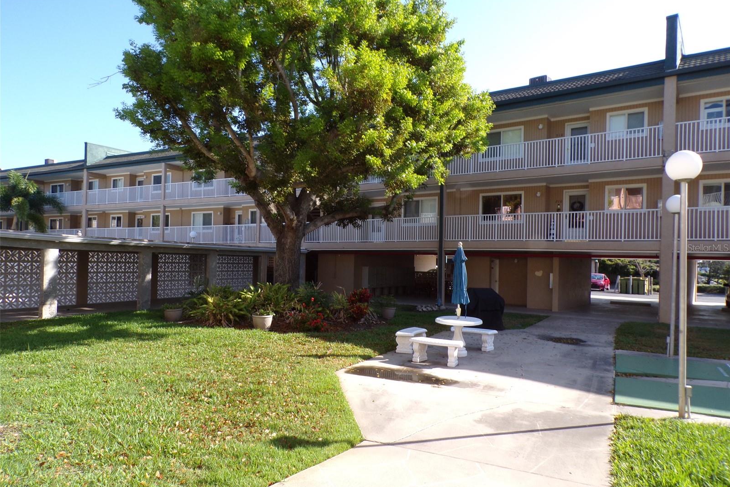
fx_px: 507
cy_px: 247
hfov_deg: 71.5
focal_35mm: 25
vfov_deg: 51.3
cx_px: 365
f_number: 5.8
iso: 80
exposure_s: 1/120
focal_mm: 4.3
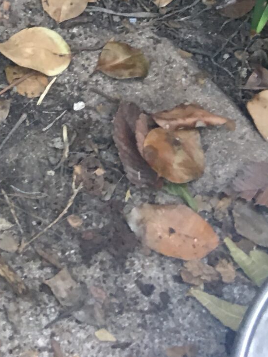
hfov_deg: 13.9
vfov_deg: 16.9
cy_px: -235
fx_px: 1043
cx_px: -108
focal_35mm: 101
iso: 100
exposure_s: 1/30
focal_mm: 4.15
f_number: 2.2
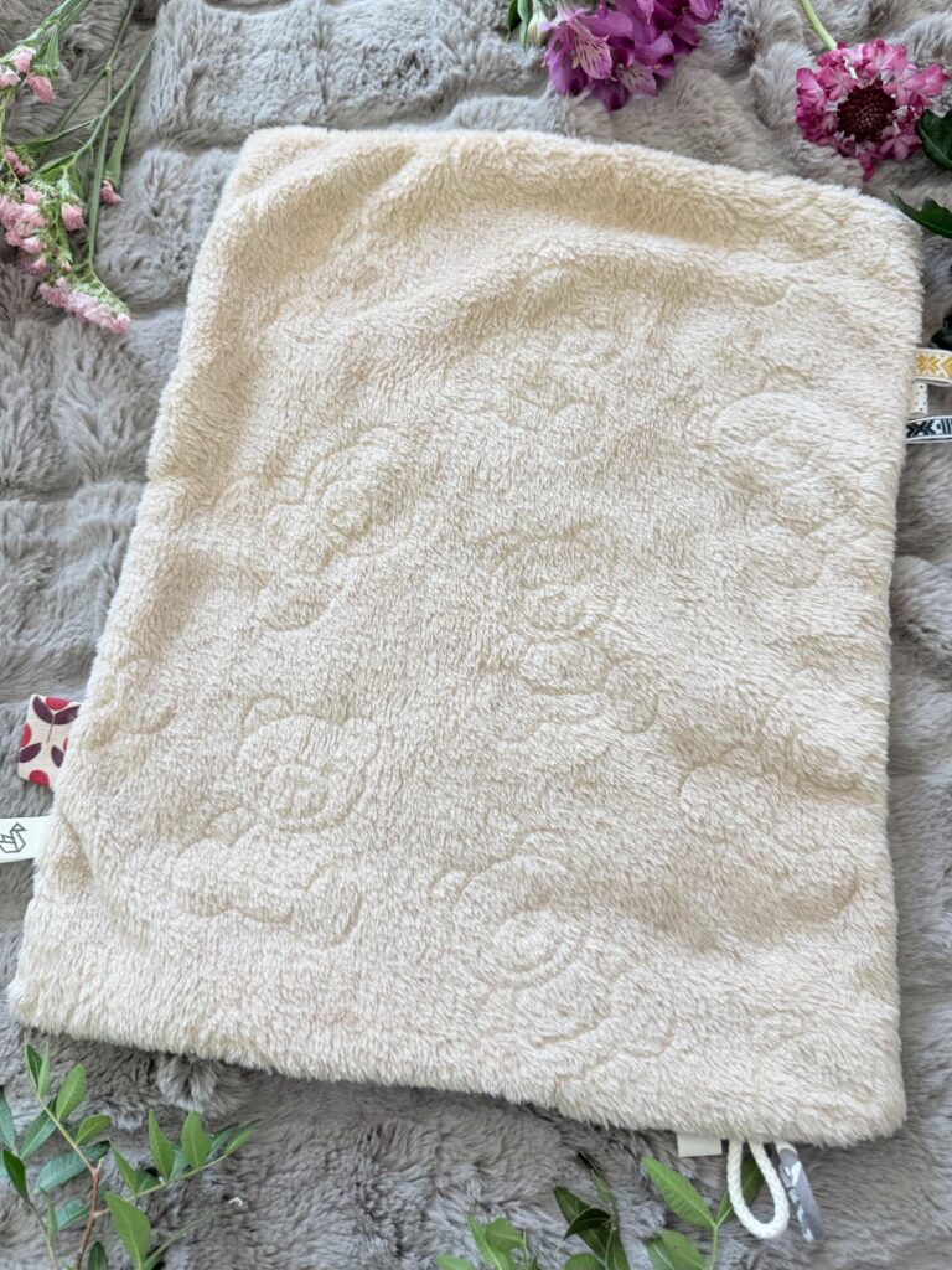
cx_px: 476
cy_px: 635
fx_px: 880
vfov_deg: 71.6
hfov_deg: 56.8
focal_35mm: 24
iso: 160
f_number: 1.78
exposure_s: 1/121
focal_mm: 6.76
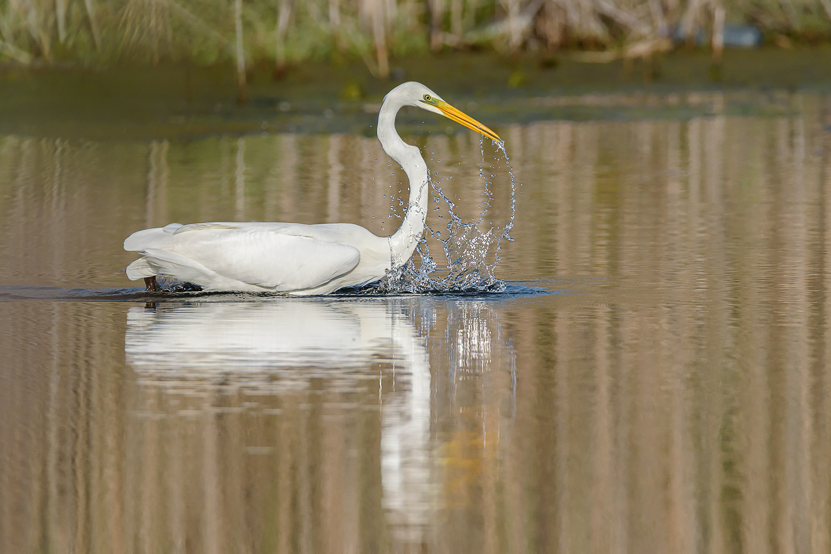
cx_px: 416
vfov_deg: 2.3
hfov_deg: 3.4
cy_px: 277
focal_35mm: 600
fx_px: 13849
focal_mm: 600
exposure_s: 1/4000
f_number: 9
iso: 560
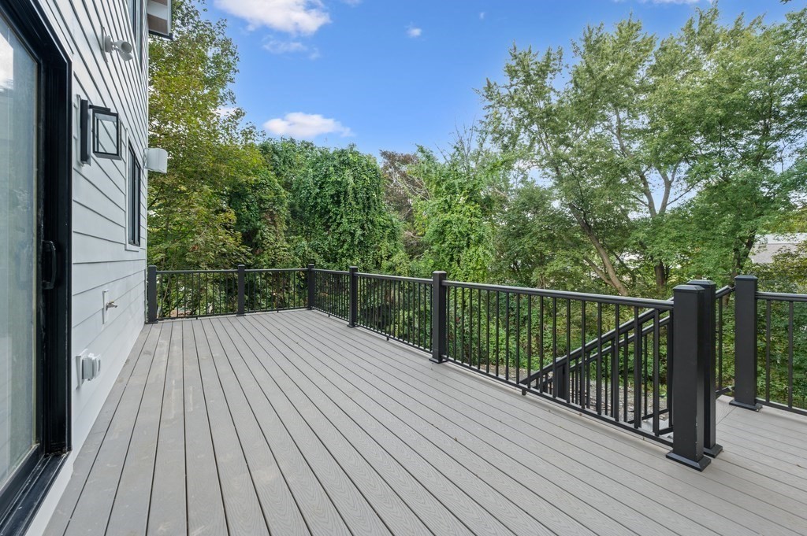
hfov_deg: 104.3
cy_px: 268
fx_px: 314
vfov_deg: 81.1
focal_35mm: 14
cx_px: 404
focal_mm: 14
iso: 100
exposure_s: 1/13
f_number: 8
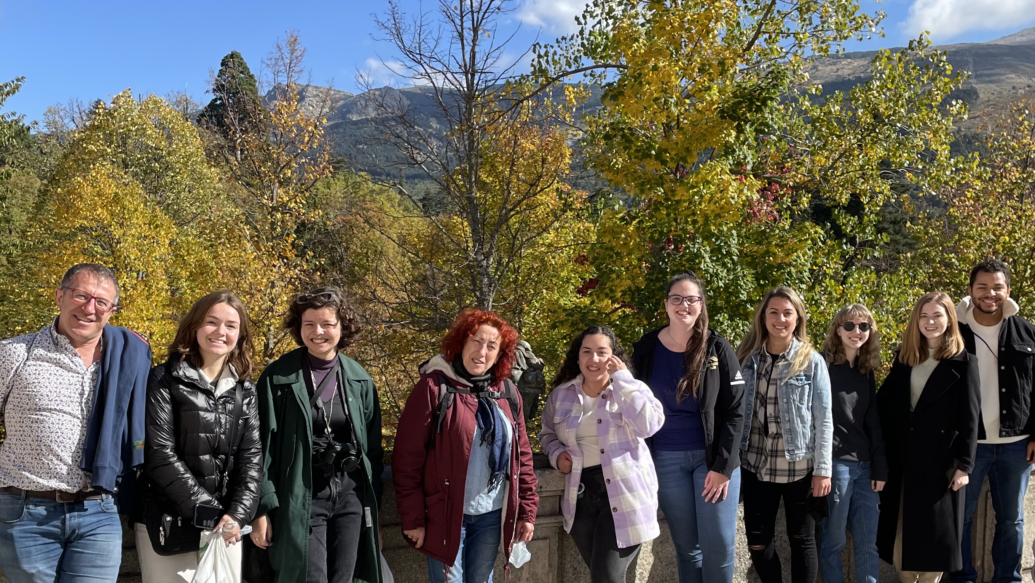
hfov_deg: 48.3
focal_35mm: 42
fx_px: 1153
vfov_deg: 28.1
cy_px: 400
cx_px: 564
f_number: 1.6
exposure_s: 1/2304
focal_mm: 4.2
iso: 32
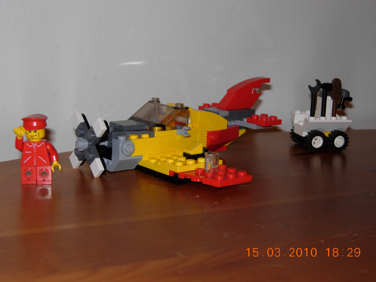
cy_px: 141
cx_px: 188
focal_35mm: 62
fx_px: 673
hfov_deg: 31.2
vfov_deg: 23.7
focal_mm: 12.9
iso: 50
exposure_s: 1/45.2
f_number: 3.5
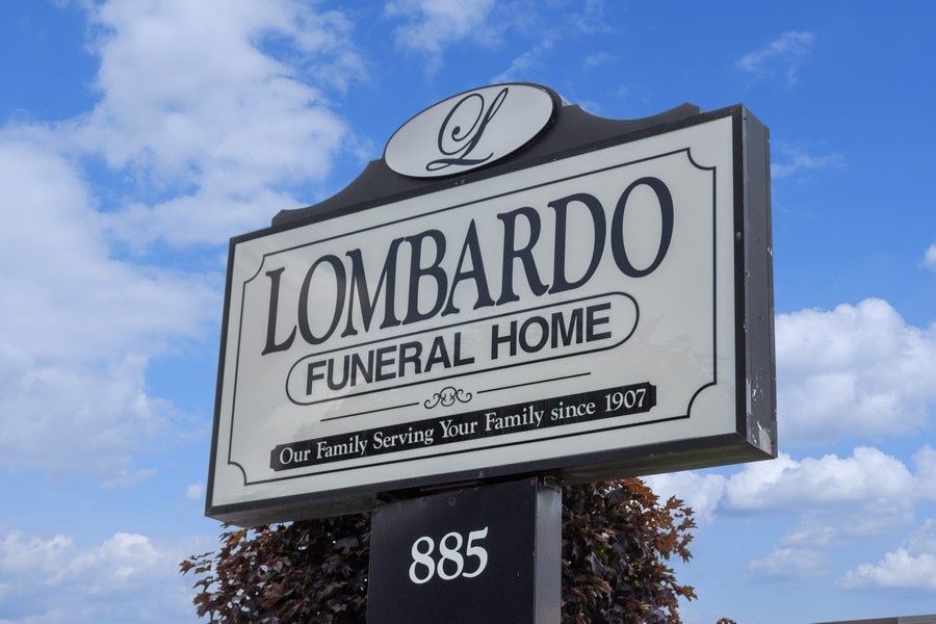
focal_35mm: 60
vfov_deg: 22.6
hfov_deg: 33.4
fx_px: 1560
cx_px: 468
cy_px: 312
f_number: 6.3
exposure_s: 1/1600
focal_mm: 40
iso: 320
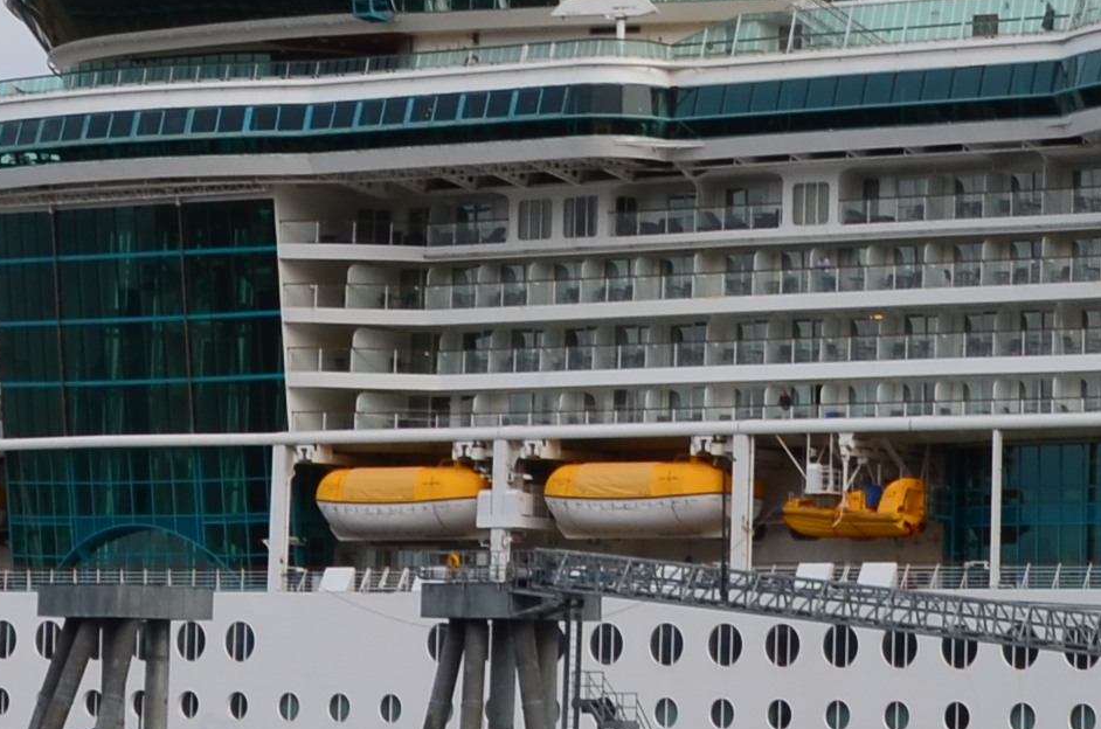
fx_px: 4792
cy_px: 100
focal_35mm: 157
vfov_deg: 8.7
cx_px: 824
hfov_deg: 13.1
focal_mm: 20
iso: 110
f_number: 11
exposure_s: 1/125
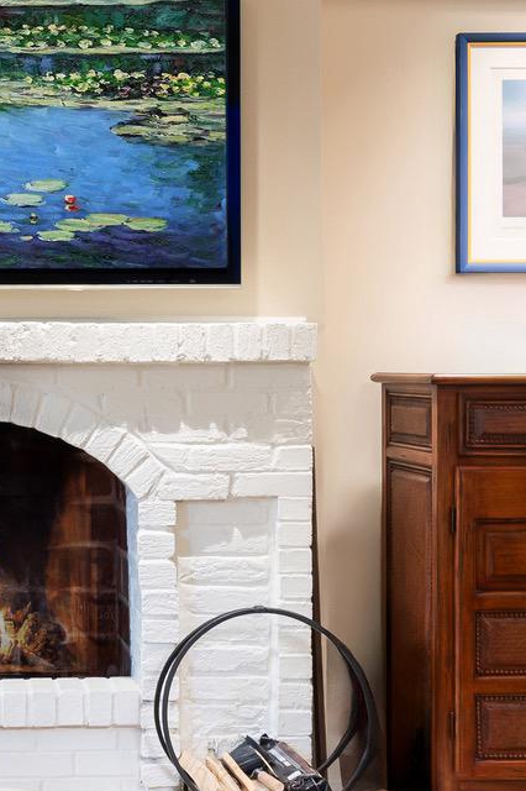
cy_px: 404
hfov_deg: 20.4
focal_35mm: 64
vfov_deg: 31.4
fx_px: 1404
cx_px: -28
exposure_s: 1/25
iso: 800
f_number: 13
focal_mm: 20
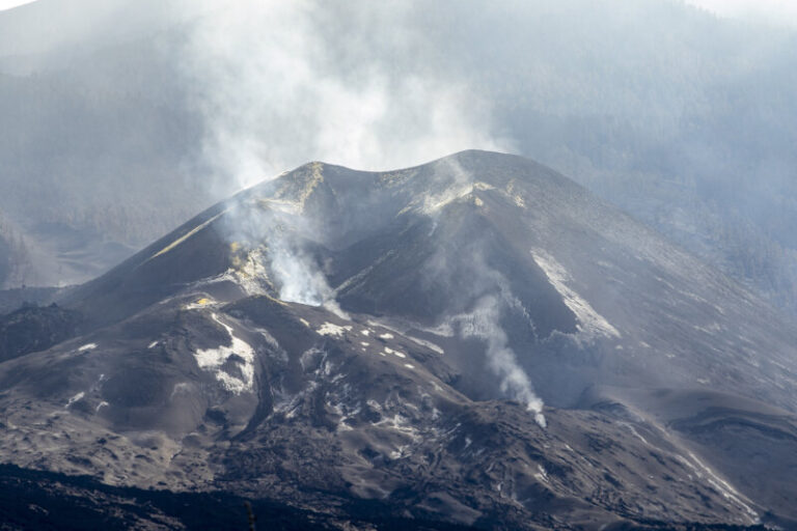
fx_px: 6641
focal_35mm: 300
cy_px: 266
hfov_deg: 6.9
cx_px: 398
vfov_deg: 4.6
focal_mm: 200
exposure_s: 1/160
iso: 80
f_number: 7.1
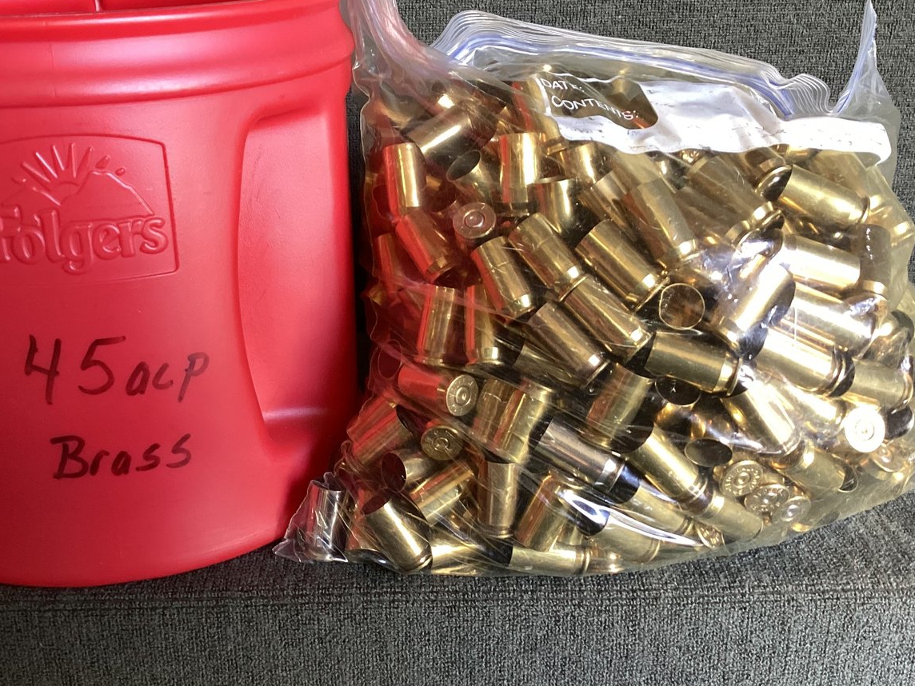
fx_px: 1084
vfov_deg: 35.1
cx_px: 411
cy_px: 345
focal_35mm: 41
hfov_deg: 45.7
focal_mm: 3.3
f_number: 2.4
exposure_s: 1/50
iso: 200
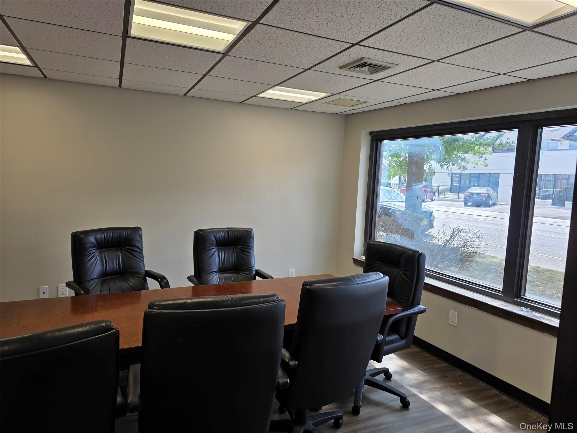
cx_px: 288
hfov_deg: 73.9
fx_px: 383
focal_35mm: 23
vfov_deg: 58.9
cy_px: 216
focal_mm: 6.3
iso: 20
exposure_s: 1/120
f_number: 1.7
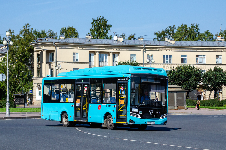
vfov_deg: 12.6
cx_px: 110
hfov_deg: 19.0
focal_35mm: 108
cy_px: 74
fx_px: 677
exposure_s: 1/2000
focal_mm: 70
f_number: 10
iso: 200
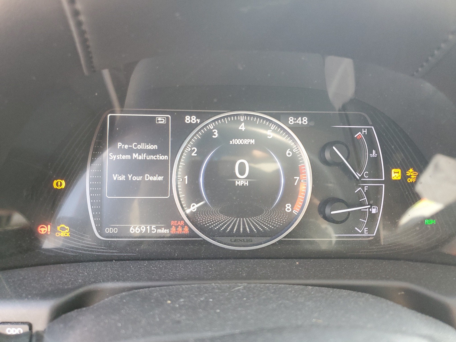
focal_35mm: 26
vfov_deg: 53.1
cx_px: 228
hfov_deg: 67.3
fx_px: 343
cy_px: 171
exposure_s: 1/60.2
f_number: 1.5
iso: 132
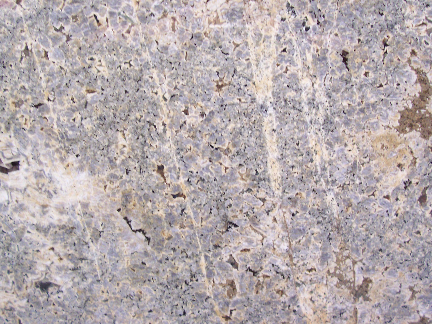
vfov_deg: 38.7
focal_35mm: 37
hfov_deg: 50.1
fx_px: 462
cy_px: 162
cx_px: 216
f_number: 2.8
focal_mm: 5.6
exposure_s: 1/20
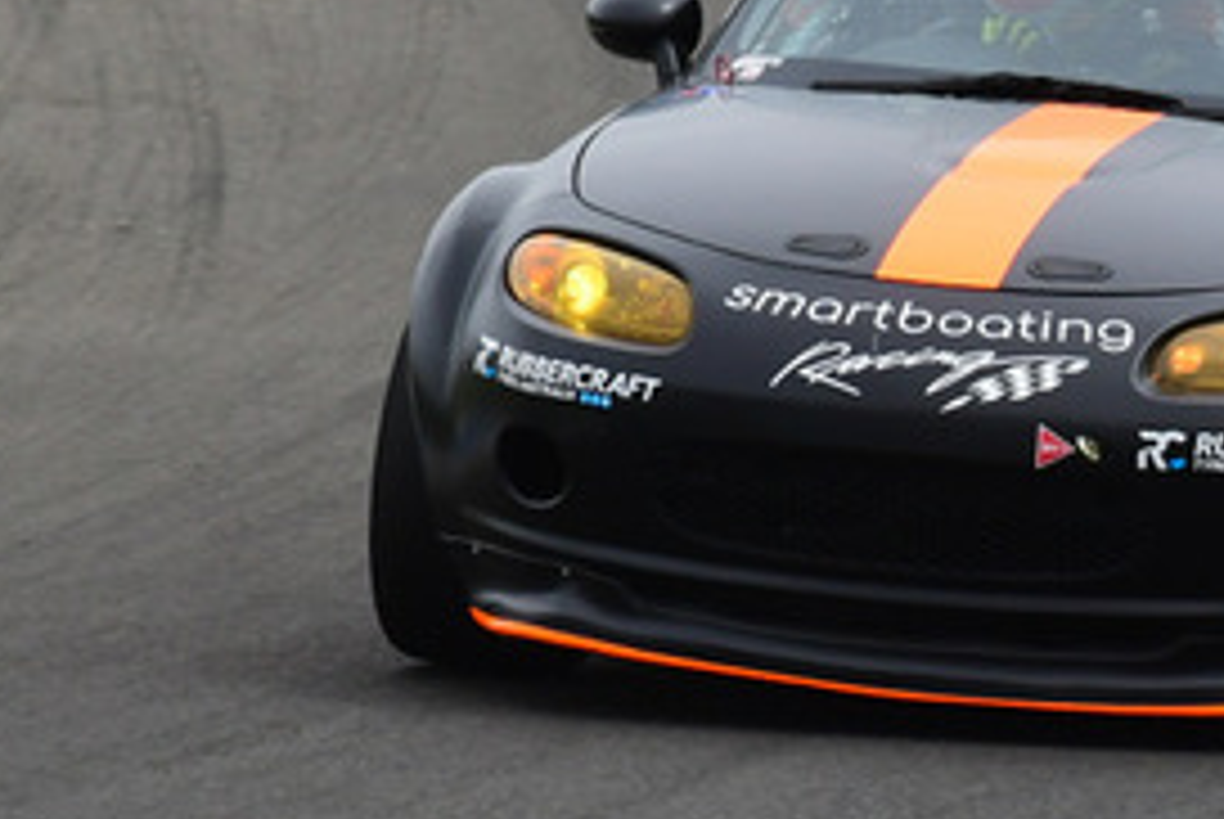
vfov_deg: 0.6
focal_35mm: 2206
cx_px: 1269
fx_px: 75083
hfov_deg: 0.9
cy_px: -9
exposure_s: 1/640
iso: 640
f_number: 11
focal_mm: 500
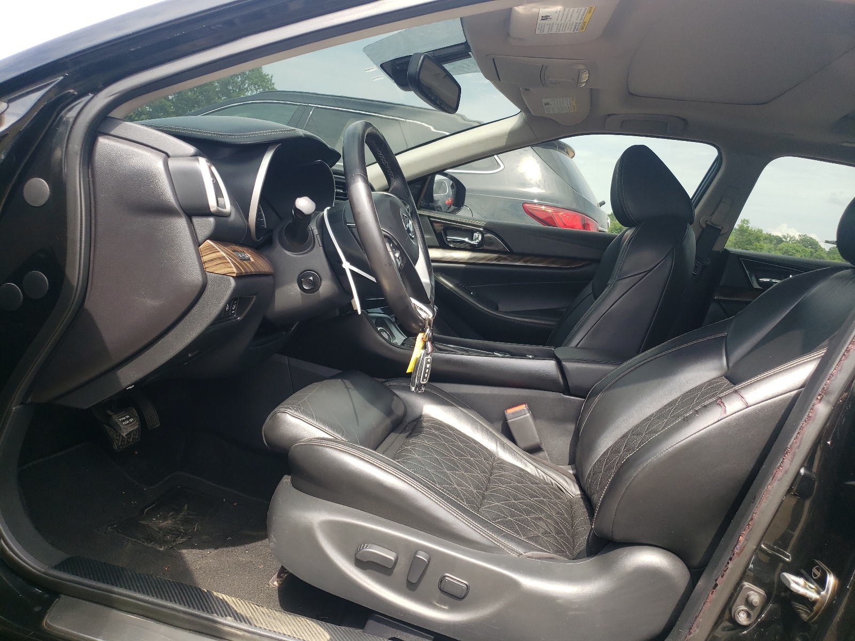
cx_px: 428
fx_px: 642
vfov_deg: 53.1
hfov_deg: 67.3
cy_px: 320
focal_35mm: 26
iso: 50
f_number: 1.5
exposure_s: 1/588
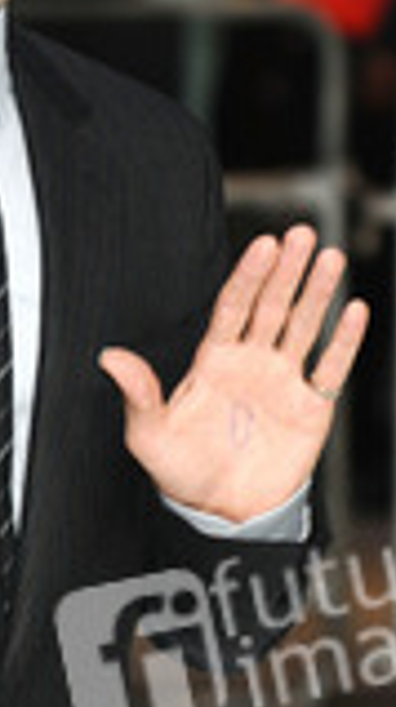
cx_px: -118
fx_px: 8319
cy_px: 414
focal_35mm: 444
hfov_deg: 2.7
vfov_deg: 4.9
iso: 320
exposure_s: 1/160
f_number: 4
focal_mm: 112
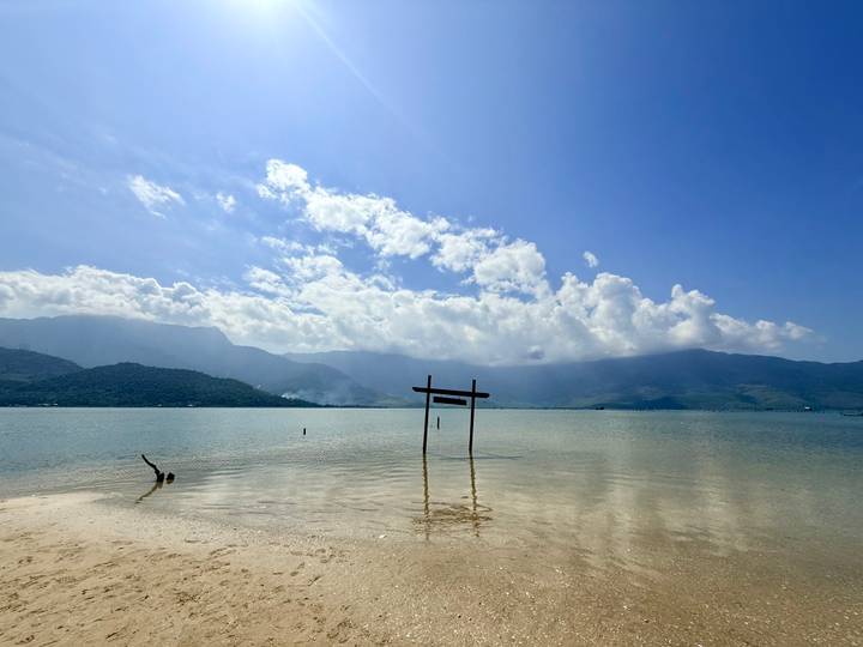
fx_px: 349
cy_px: 324
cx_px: 432
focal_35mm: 14
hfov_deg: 102.1
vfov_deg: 85.7
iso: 40
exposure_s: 1/7634
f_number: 2.2
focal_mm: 2.22
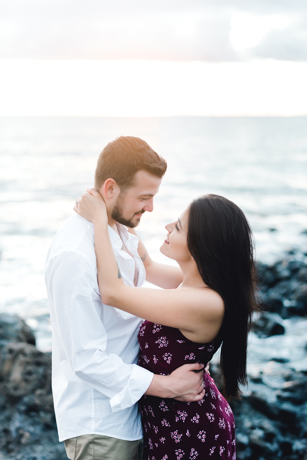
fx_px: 741
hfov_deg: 23.4
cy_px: 230
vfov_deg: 34.5
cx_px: 154
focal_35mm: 58
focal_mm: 58
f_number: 2.2
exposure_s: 1/125
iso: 320
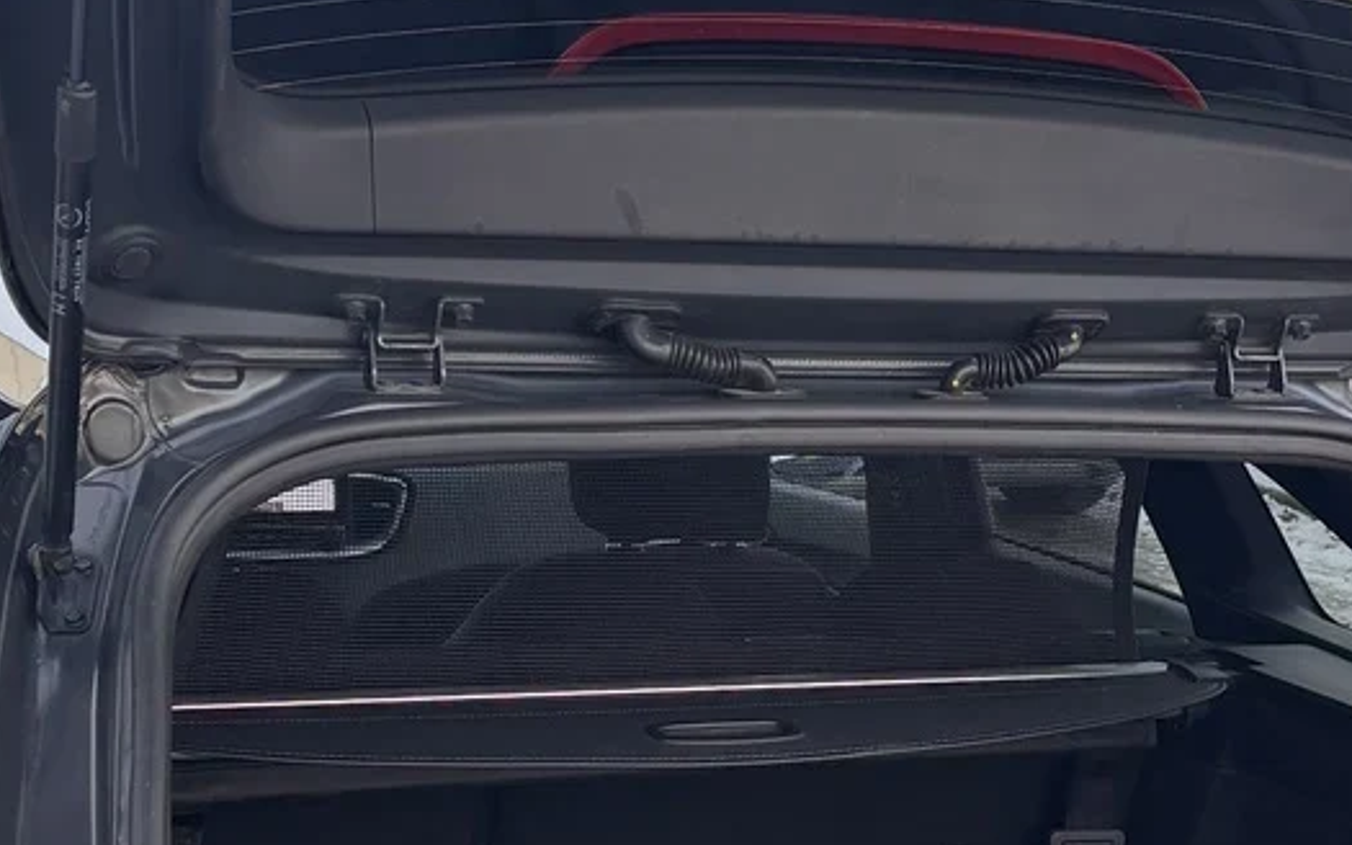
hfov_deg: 24.5
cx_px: 896
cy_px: 523
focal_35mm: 84
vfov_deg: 15.5
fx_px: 3095
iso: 40
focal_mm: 5.96
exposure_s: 1/137
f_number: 1.6
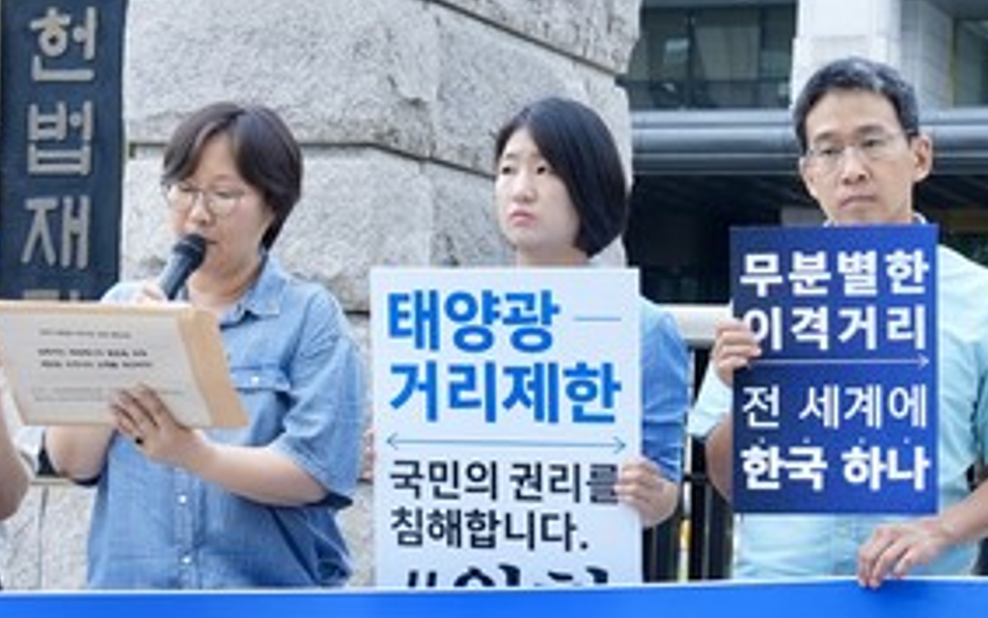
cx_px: 524
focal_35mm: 108
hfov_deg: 19.3
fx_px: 2909
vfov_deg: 12.1
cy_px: 512
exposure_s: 1/250
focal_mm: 50
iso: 640
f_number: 7.1
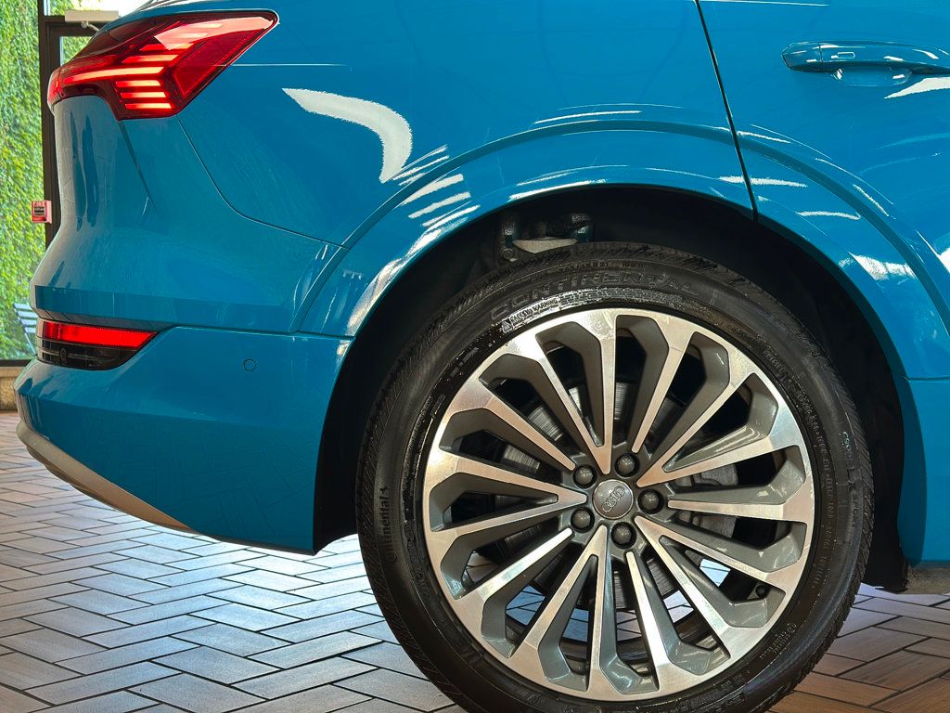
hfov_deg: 39.7
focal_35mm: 48
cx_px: 475
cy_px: 356
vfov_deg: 30.3
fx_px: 1317
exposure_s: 1/60
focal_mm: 6.86
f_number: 1.78
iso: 80
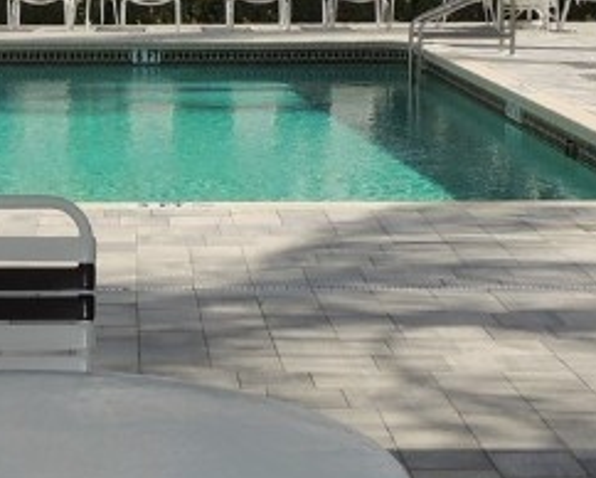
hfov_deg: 19.1
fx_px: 1748
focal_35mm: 99
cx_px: 103
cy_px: 116
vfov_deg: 15.5
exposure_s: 1/1600
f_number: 3
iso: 100
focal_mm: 4.3
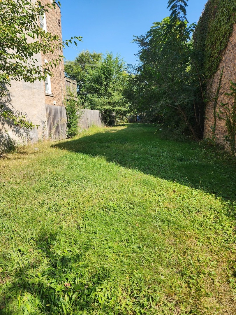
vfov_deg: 73.9
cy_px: 158
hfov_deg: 58.9
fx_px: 209
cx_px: 118
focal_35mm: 23
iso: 12
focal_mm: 6.4
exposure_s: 1/563
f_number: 1.8
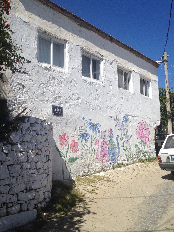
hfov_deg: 39.7
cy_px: 114
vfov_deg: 51.4
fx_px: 241
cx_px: 89
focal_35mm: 36
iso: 50
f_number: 2.4
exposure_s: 1/2513
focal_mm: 4.28
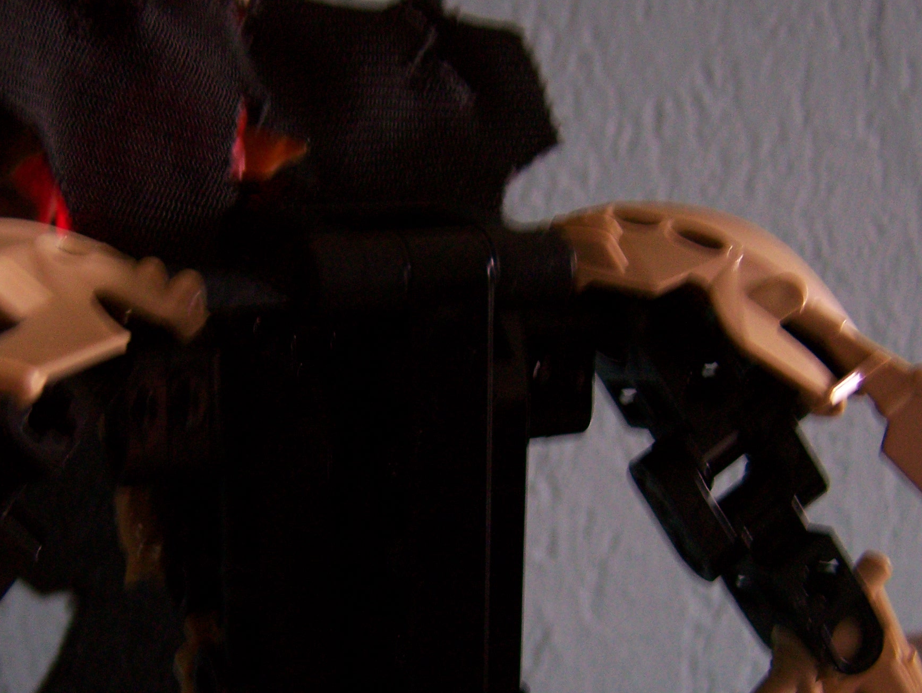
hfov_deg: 30.9
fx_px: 1652
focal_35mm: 62
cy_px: 534
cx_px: 306
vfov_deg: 23.4
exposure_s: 1/8
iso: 160
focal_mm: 6.3
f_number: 2.8
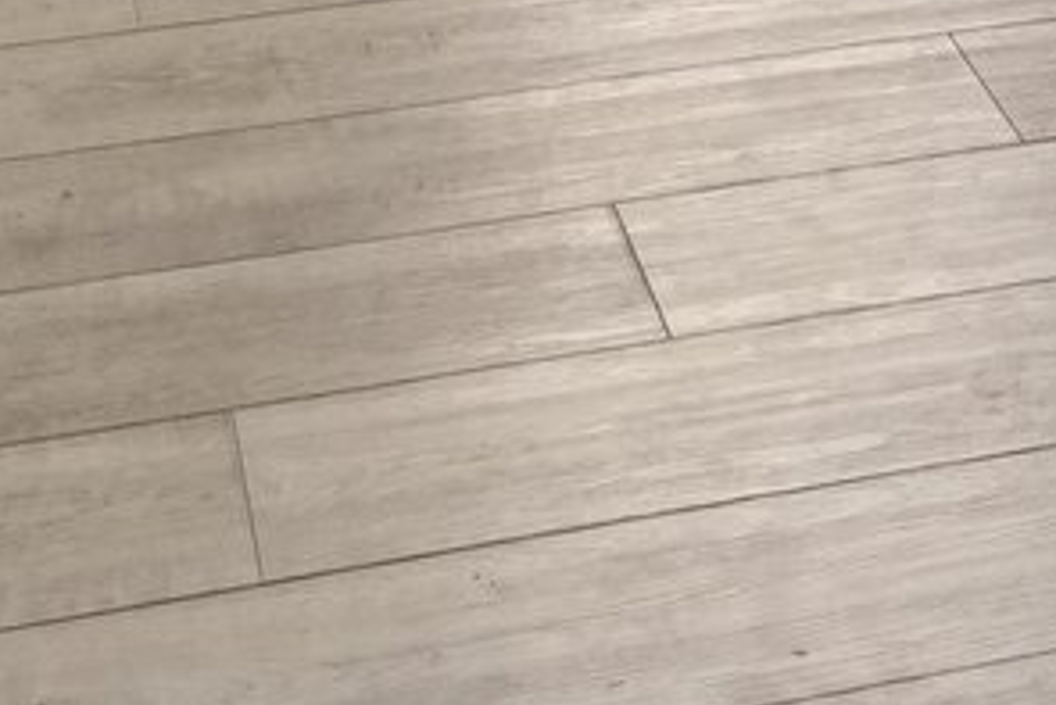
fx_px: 3257
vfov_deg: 9.4
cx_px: 848
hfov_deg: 18.2
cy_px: -1505
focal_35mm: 111
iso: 800
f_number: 8
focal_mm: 16
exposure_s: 1/15
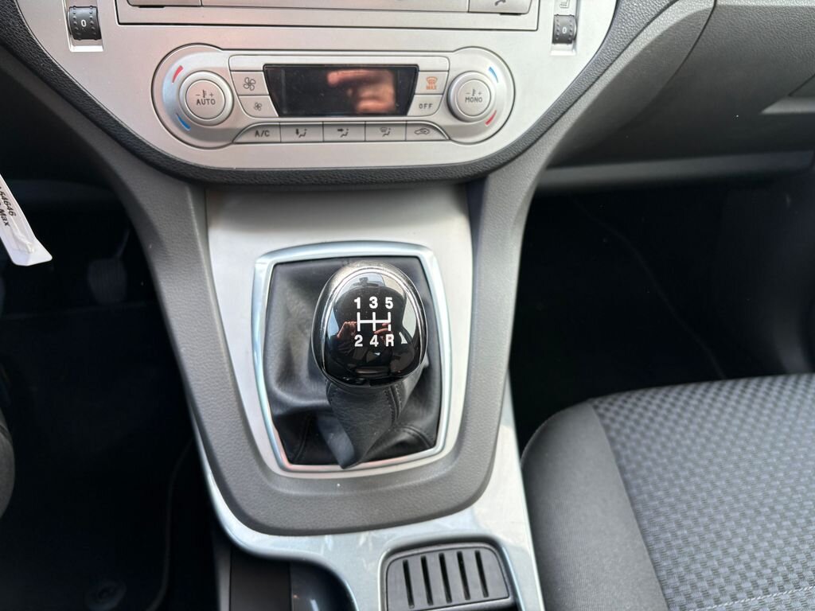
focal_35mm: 26
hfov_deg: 67.3
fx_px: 612
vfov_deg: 53.1
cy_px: 306
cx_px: 408
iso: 80
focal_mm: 5.96
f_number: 1.6
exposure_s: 1/184
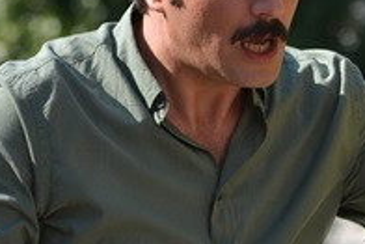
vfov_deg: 2.3
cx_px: 480
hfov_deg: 3.4
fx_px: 6138
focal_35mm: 605
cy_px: 105
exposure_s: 1/400
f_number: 8
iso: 250
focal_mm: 185
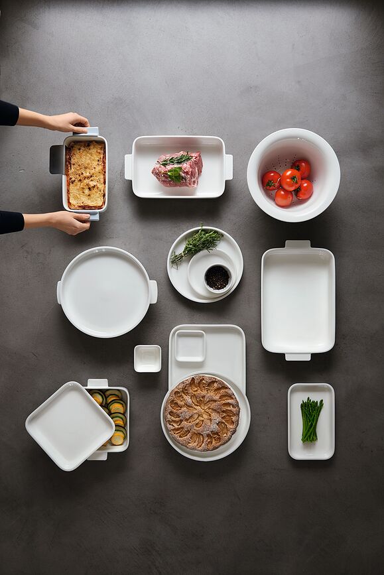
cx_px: 192
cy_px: 288
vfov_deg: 54.4
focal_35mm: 35
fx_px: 559
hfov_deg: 37.9
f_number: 11
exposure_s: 1
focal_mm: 35
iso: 200
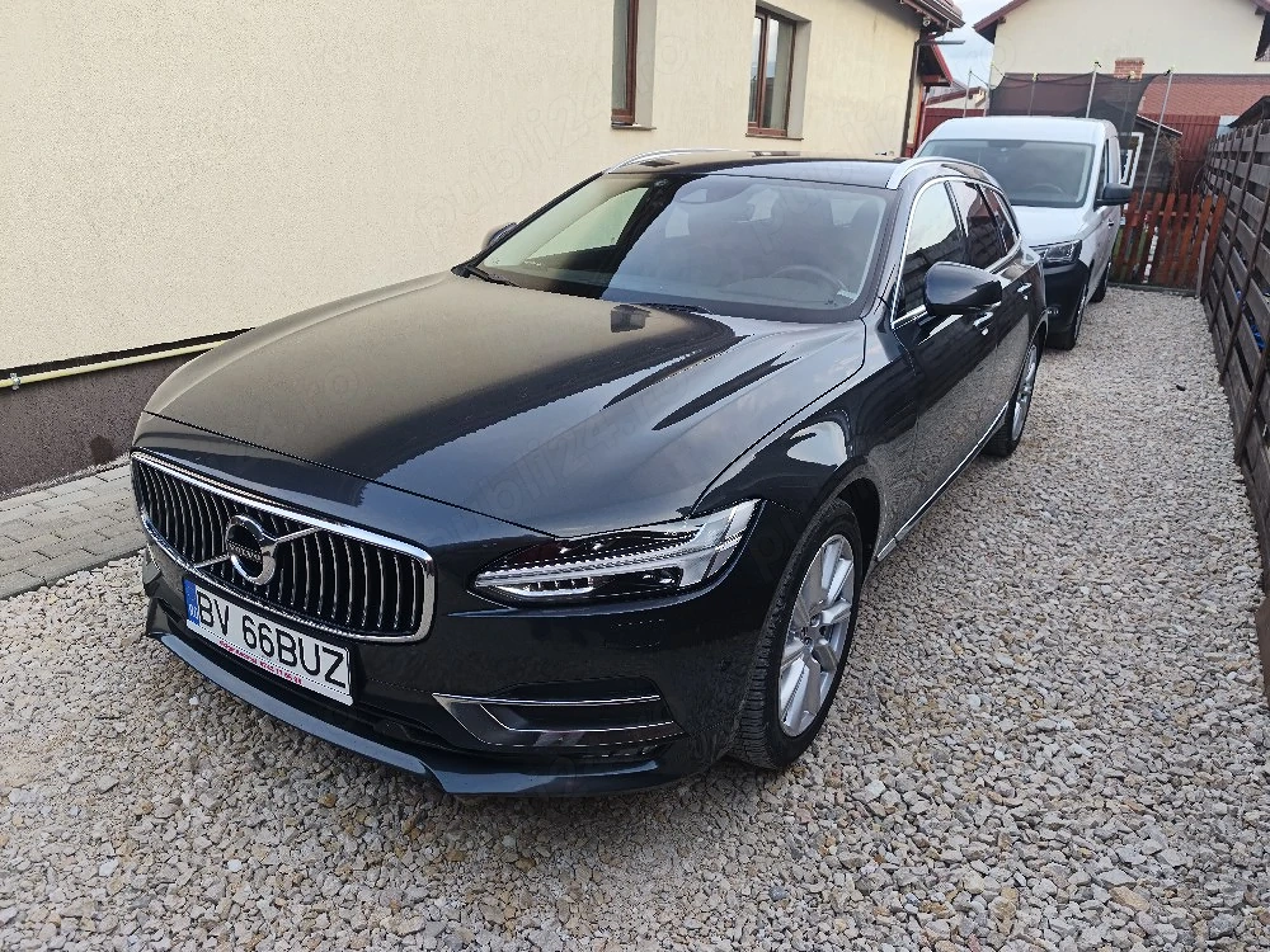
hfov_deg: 73.9
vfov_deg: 58.9
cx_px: 635
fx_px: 844
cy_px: 476
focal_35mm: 23
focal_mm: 6.18
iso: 80
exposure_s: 1/100
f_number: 1.65
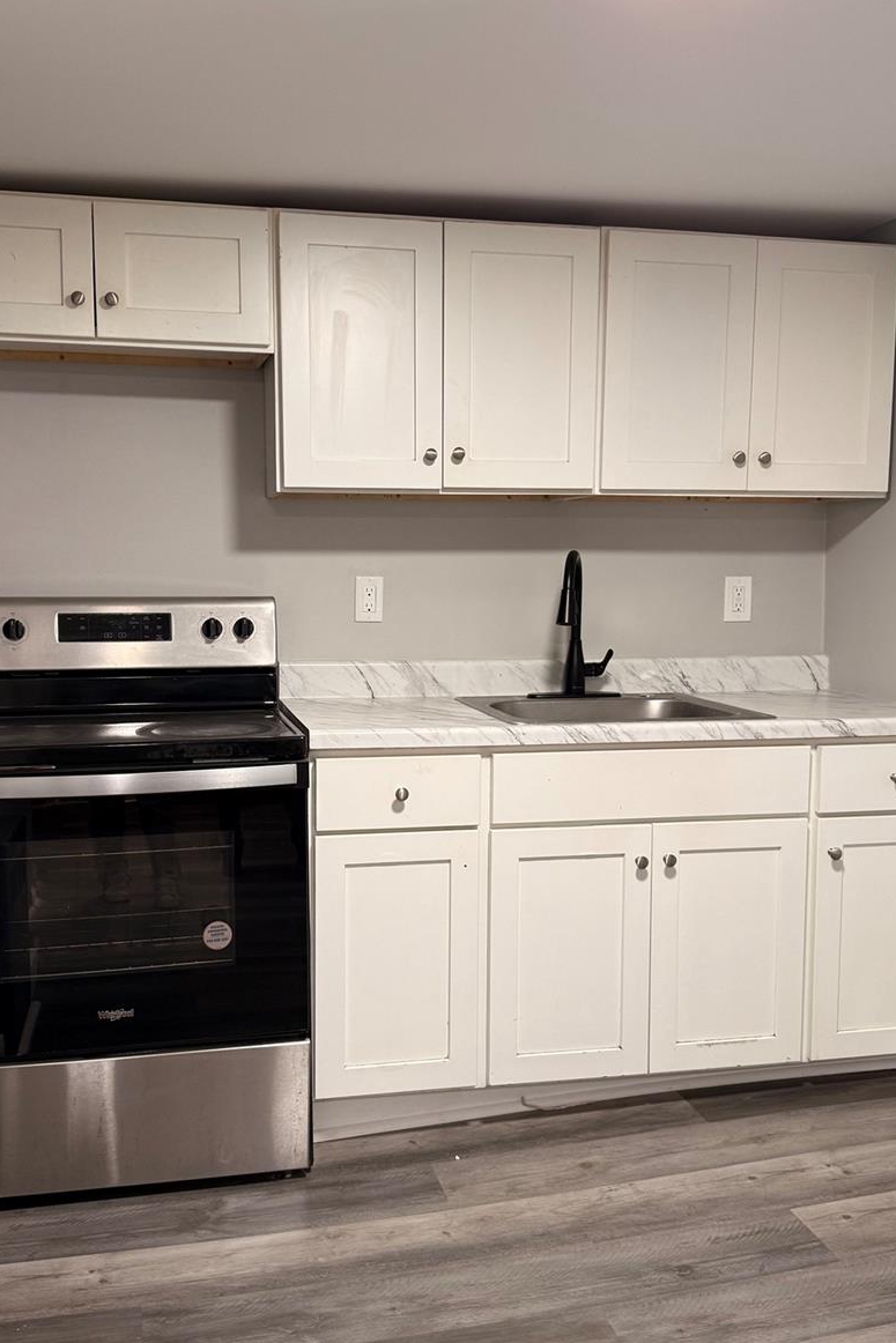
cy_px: 698
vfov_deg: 57.2
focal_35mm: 33
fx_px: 1232
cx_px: 421
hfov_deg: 40.0
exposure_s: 1/60
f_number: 1.78
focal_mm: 6.76
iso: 160
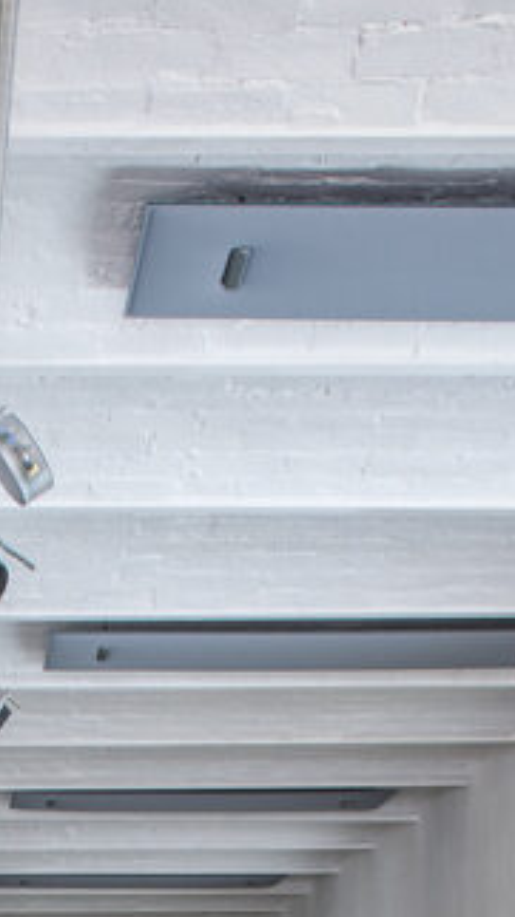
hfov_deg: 14.7
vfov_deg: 23.3
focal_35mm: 80
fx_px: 1943
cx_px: -55
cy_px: 1219
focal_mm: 24
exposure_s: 3
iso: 100
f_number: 8
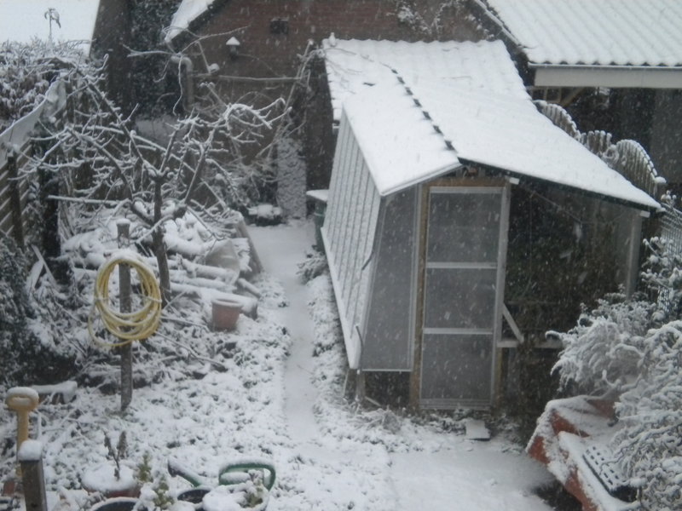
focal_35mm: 68
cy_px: 256
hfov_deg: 28.6
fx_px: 1340
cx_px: 341
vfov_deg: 21.6
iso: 400
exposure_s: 1/156
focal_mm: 12.3
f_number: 4.6
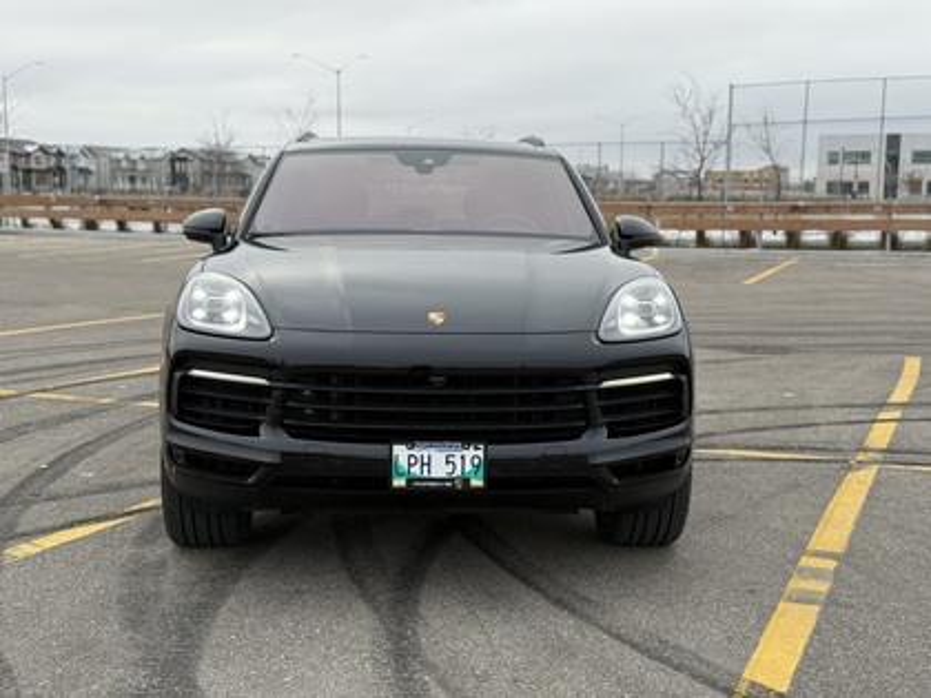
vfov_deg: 30.3
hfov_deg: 39.7
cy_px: 349
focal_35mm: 48
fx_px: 1291
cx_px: 466
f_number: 1.78
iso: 64
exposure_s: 1/699
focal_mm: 6.76
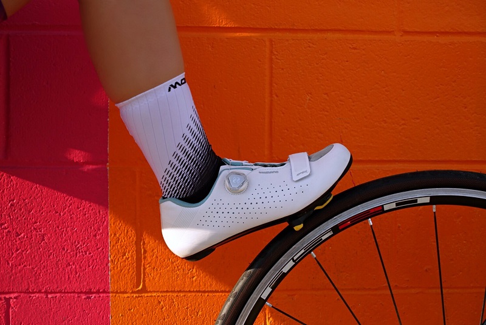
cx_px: 243
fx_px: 945
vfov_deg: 19.5
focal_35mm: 70
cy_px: 162
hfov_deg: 28.8
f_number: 3.5
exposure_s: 1/80
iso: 125
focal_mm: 25.7
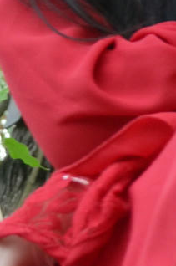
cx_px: 214
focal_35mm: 209
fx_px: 1538
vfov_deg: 9.9
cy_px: 151
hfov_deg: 6.5
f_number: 3.5
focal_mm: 18
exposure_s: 1/50
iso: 250
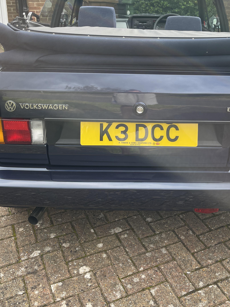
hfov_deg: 37.5
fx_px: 337
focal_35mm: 38
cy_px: 110
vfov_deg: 48.4
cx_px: 141
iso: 32
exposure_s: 1/376
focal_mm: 5.1
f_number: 1.6
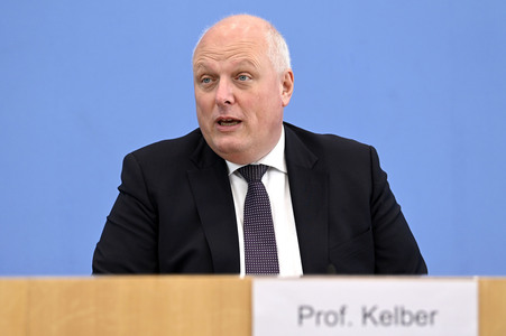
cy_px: 168
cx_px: 253
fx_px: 1334
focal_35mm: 95
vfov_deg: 14.4
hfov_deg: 21.5
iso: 2000
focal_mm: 95
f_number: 4
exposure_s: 1/800
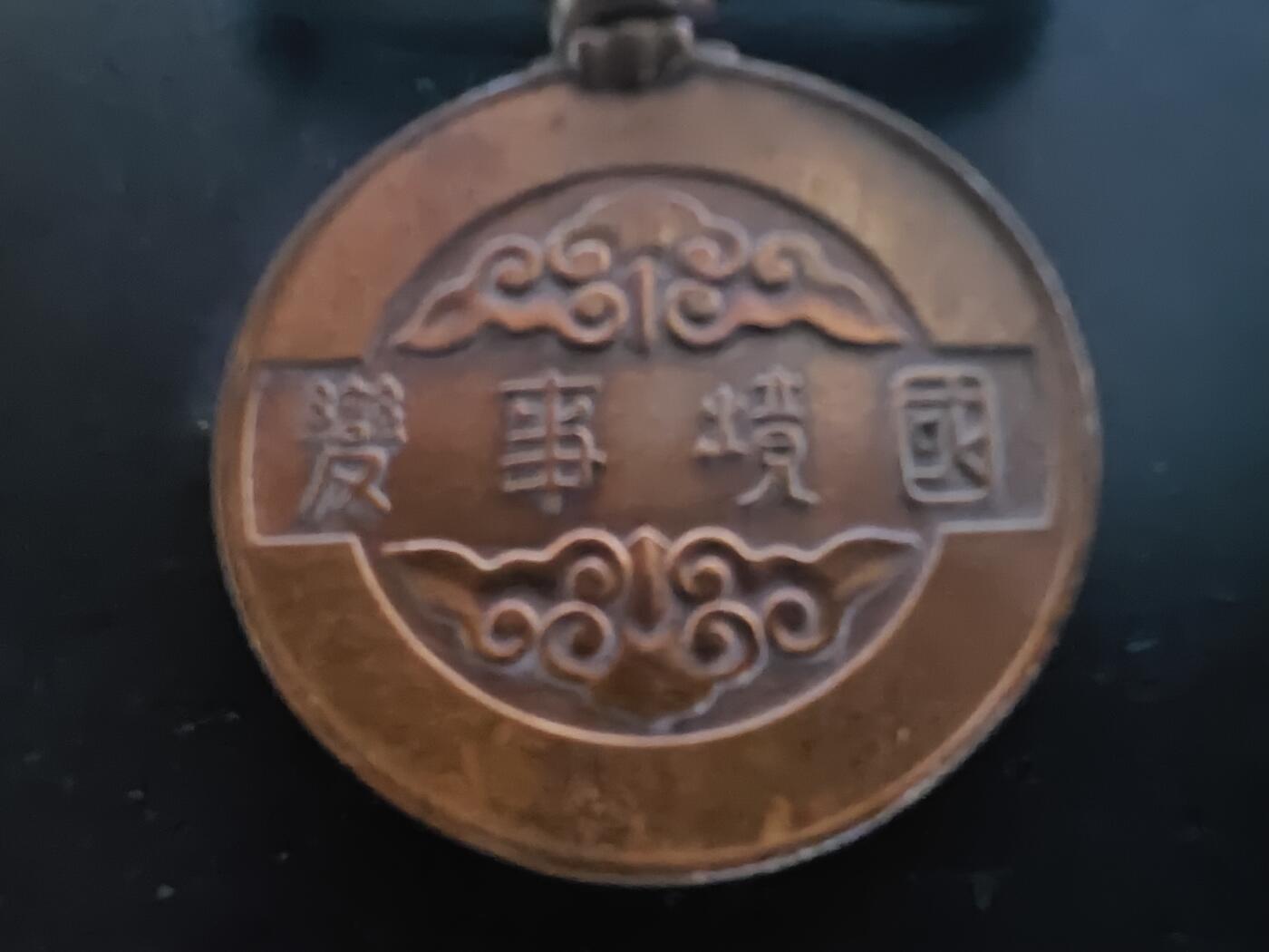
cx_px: 634
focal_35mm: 13
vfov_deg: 89.9
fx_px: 477
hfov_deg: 106.2
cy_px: 476
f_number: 2.2
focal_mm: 2.39
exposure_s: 1/6.9
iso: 12800
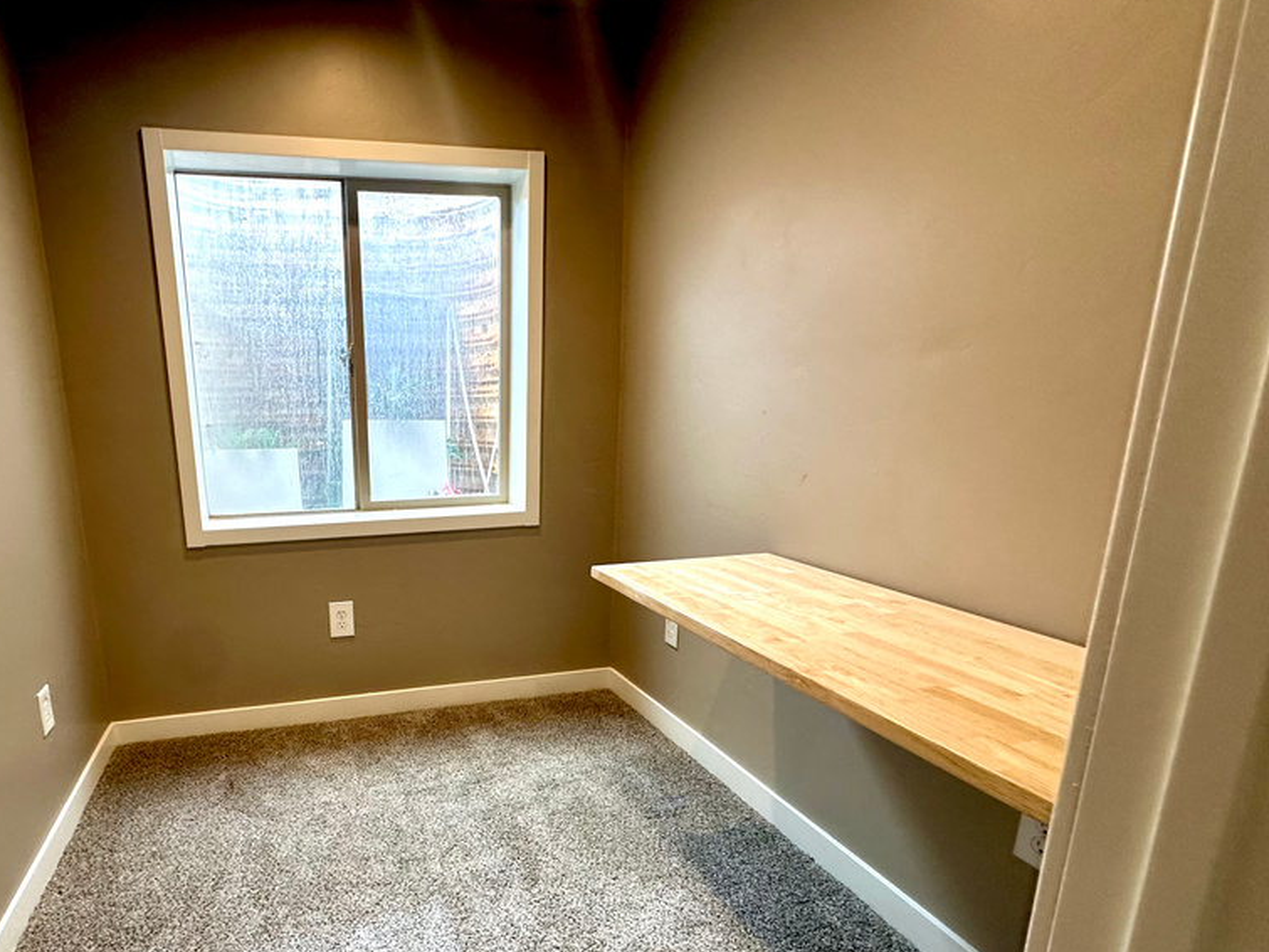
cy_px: 567
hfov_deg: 82.1
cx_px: 435
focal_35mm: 19
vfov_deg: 68.1
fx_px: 696
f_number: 2.2
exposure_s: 1/120
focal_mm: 2.22
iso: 160
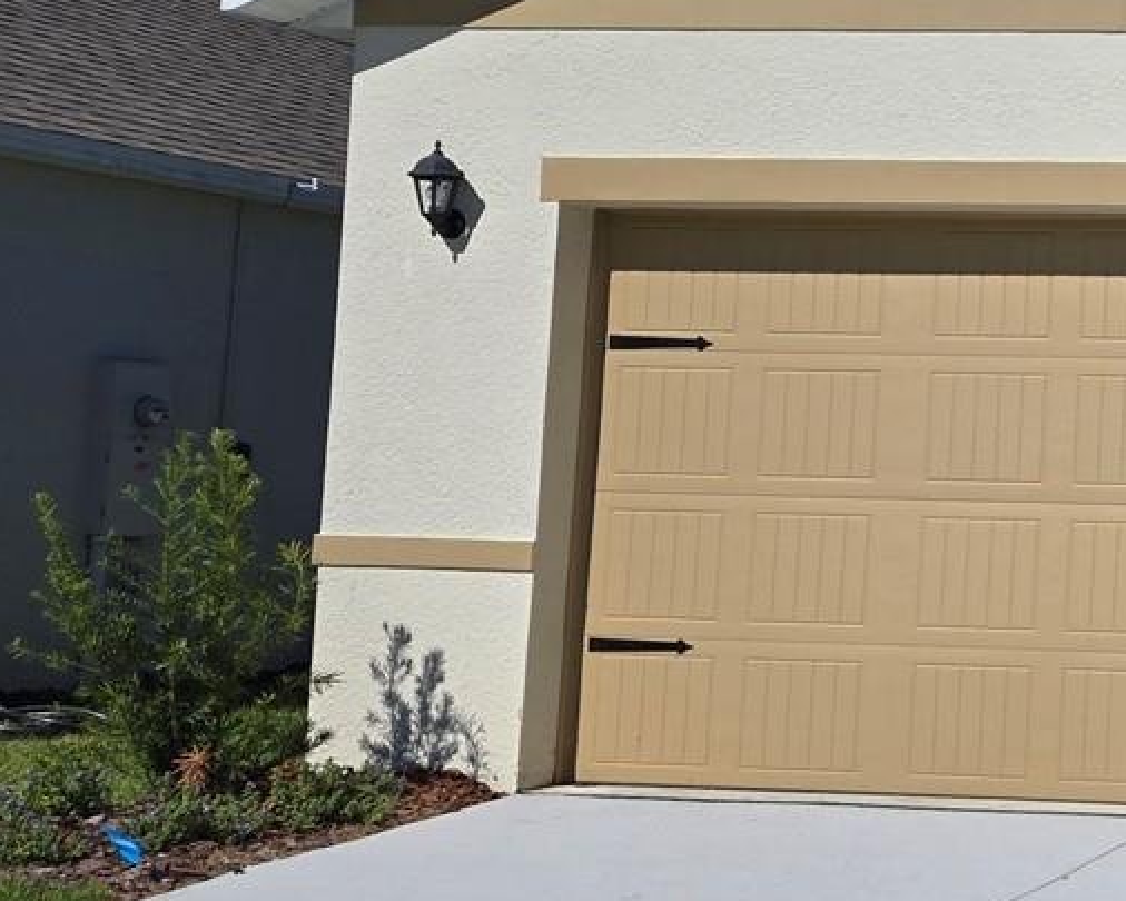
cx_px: 1665
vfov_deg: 21.4
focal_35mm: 71
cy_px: 267
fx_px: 2367
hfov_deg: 22.3
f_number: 1.8
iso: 25
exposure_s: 1/5543
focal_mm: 5.4
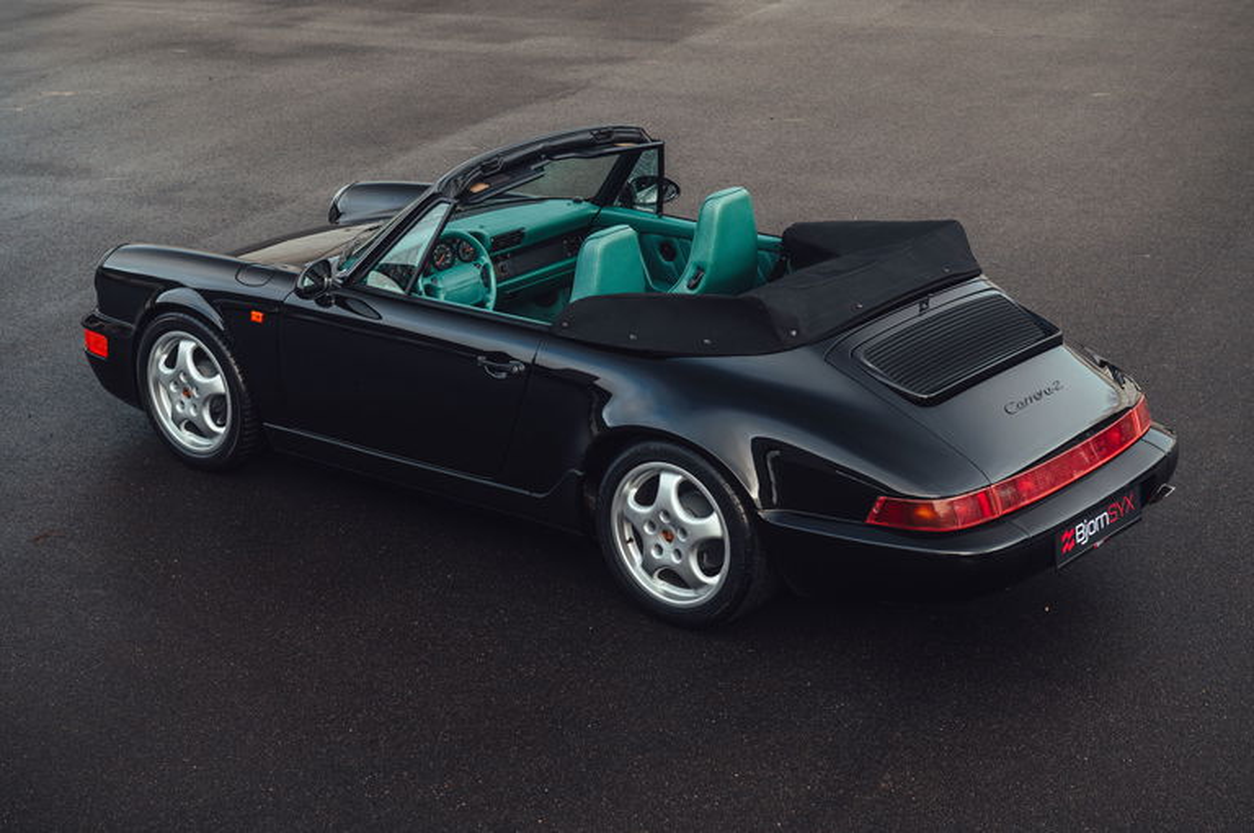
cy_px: 416
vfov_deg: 21.9
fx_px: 2157
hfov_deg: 32.4
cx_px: 627
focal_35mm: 62
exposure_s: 1/125
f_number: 5.6
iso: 400
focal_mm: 62
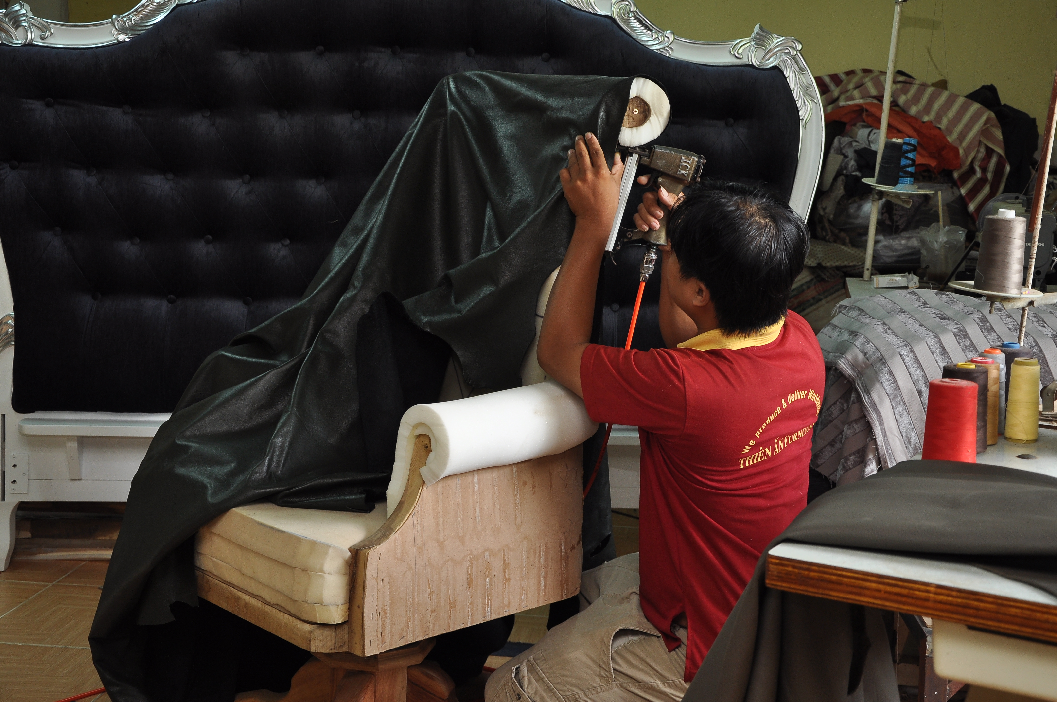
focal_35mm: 57
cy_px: 351
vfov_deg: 23.7
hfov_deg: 35.1
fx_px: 1672
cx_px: 528
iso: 320
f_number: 5.6
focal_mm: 38
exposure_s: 1/25
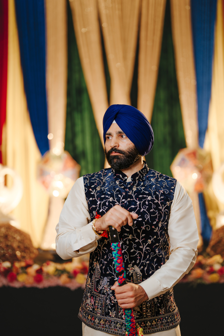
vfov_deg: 39.6
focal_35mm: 50
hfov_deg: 27.0
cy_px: 168
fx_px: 467
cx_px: 112
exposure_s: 1/200
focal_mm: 50
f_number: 1.2
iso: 250
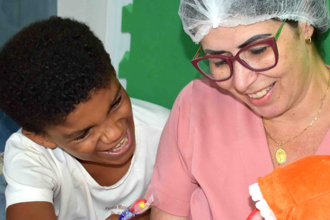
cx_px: 210
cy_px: 141
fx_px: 642
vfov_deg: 19.4
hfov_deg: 28.7
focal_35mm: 70
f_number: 4.2
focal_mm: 28
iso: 1000
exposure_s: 1/125
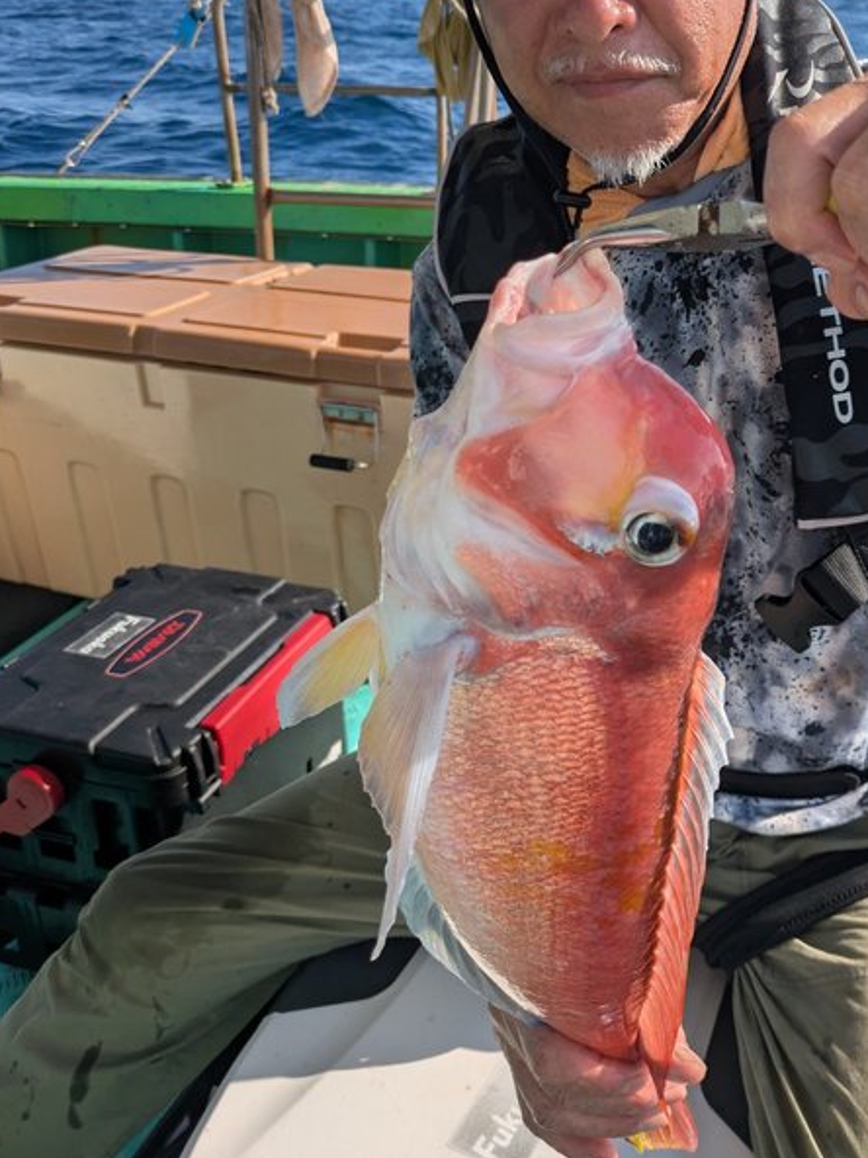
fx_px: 1204
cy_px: 500
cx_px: 604
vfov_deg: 51.2
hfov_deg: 39.0
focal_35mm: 36
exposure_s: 1/2841
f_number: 1.89
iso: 52
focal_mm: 5.43
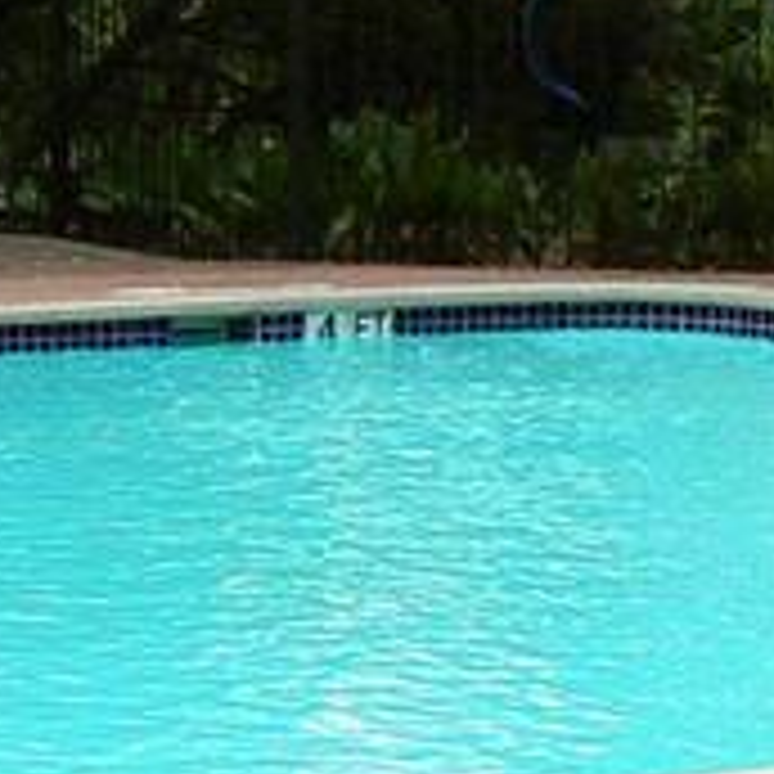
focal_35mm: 189
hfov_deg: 9.0
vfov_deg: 9.2
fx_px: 4781
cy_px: 518
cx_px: -432
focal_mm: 6
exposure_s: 1/640
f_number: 3.6
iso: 200
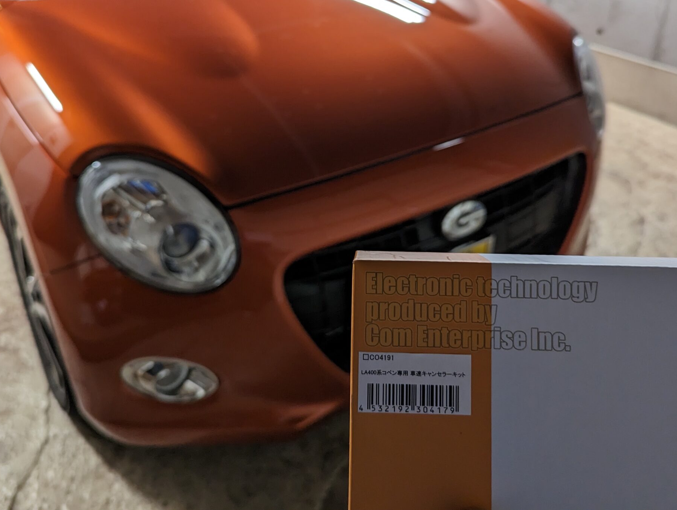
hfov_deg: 53.9
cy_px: 151
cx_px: 319
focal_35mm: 34
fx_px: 666
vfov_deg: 41.1
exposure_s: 1/60
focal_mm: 6.81
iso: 219
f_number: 1.85
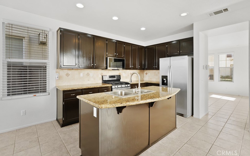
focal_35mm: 17
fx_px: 116
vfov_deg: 67.8
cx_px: 124
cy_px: 70
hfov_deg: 94.4
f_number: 4.5
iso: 320
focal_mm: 16
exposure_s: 1/15
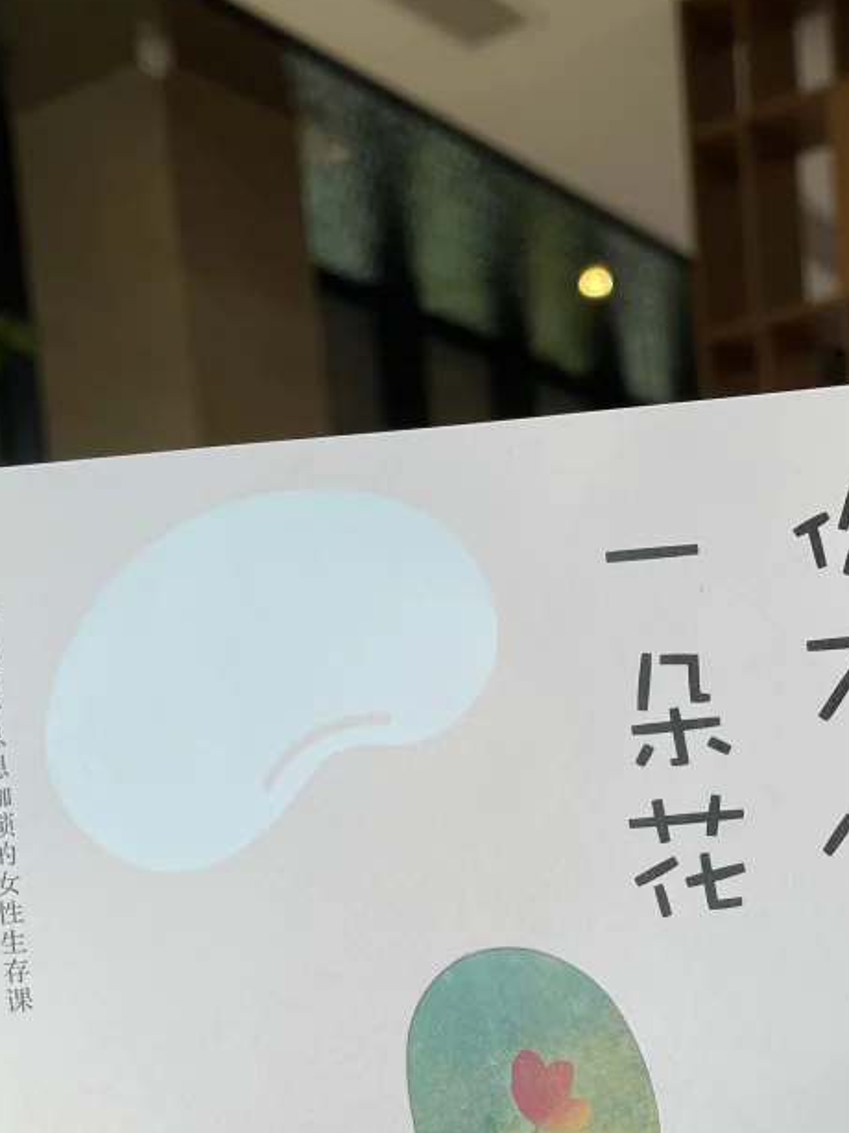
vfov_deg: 28.4
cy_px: 1286
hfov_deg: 24.0
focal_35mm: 61
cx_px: 513
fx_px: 1996
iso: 32
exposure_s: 1/245
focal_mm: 4.2
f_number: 1.6
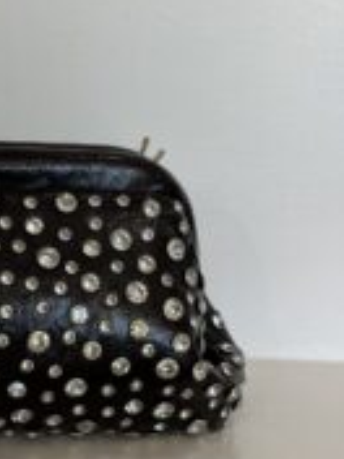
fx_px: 782
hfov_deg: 24.2
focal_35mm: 59
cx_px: 42
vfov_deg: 32.7
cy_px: 256
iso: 32
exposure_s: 1/132
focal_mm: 5.1
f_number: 1.6
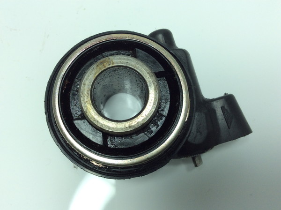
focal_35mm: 32
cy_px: 105
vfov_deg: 44.0
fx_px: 259
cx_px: 140
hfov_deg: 56.9
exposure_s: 1/312
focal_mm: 3.3
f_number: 2.4
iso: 32
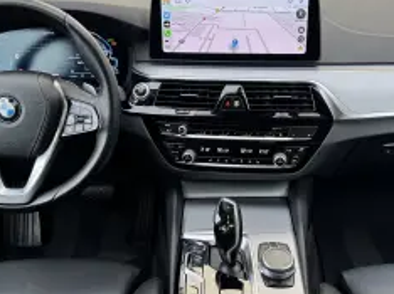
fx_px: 421
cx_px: 219
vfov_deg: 38.4
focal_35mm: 37
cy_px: 180
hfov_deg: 50.1
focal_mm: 6.76
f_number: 1.78
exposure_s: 1/148
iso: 80
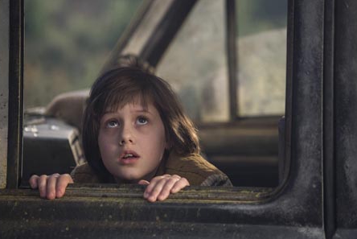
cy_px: 121
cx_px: 190
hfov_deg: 9.1
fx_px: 2233
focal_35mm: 225
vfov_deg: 6.1
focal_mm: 200
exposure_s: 1/250
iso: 1600
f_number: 4
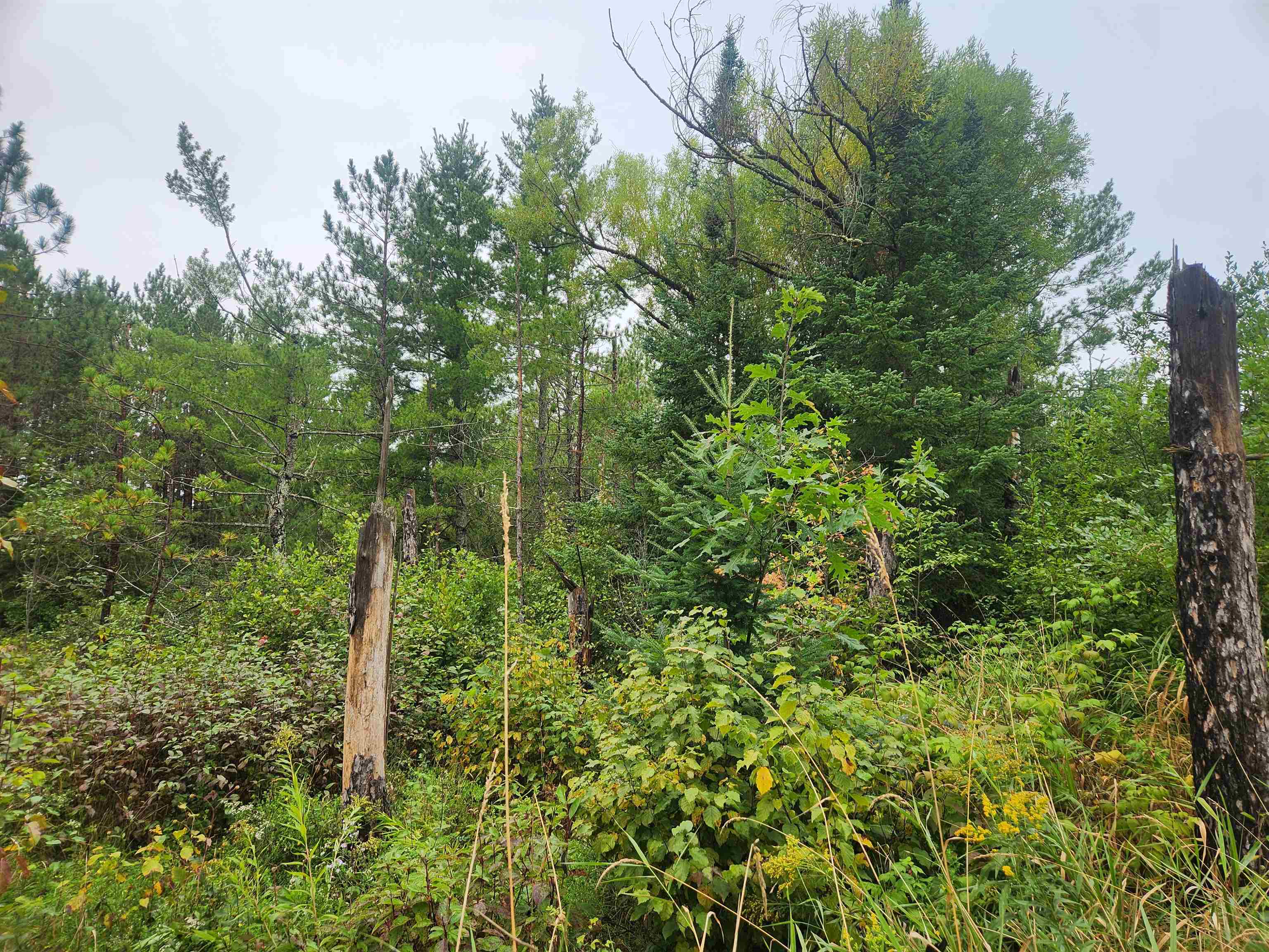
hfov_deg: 73.9
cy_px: 476
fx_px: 843
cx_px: 634
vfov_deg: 58.9
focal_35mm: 23
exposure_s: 1/528
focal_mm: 5.4
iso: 20
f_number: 1.8
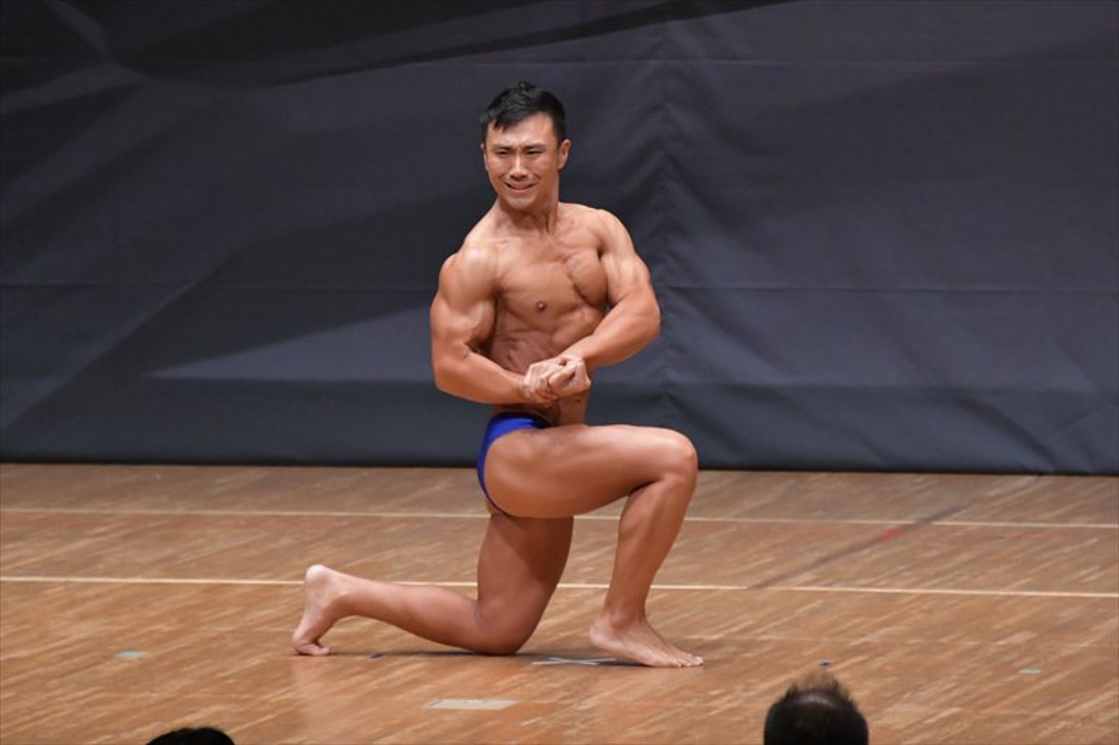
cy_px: 372
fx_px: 11651
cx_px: 560
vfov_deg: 3.7
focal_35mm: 375
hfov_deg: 5.5
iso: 6400
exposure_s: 1/400
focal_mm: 250
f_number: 5.6
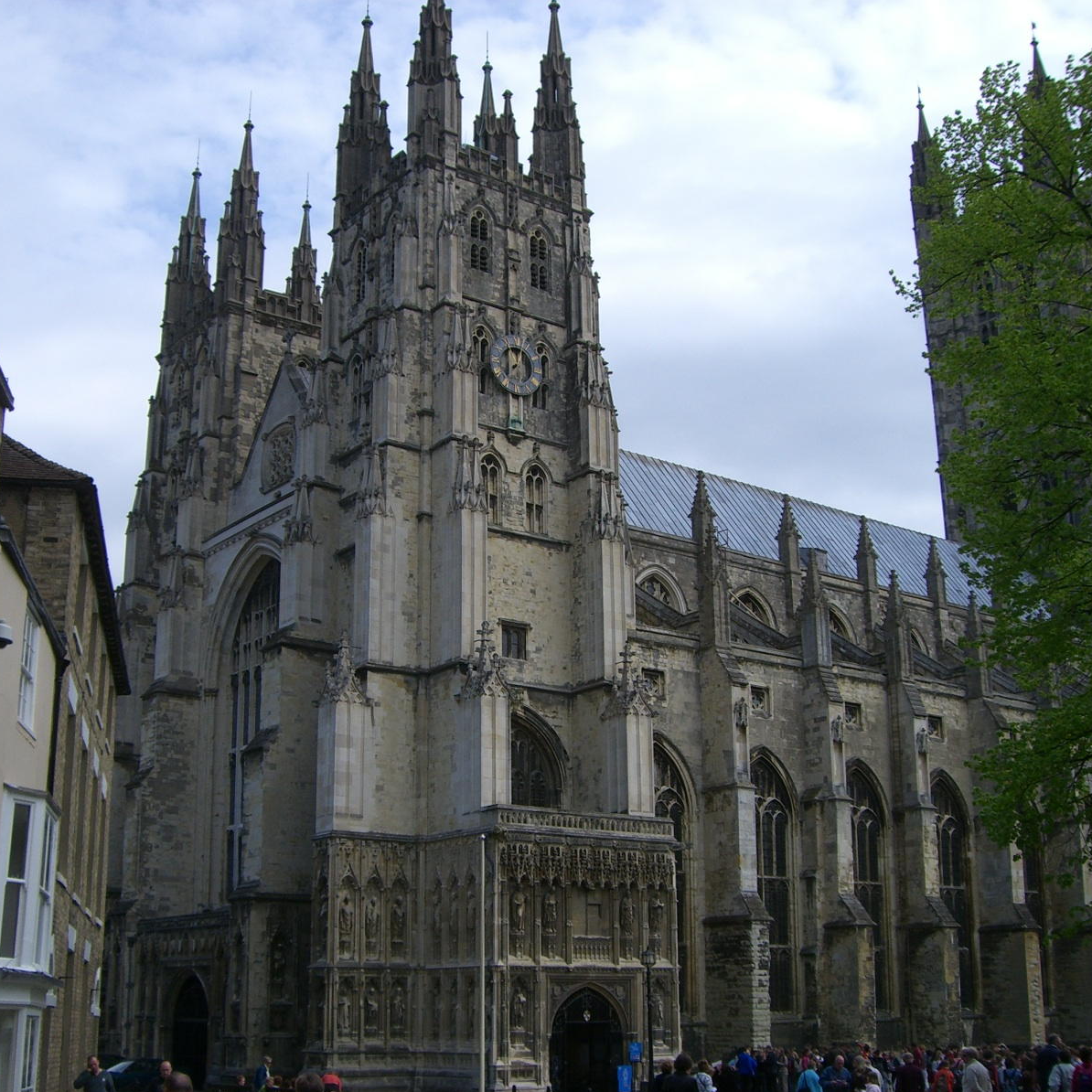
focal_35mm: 45
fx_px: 1606
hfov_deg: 37.5
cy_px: 548
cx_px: 530
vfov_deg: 37.6
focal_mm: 6.2
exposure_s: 1/640
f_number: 4.3
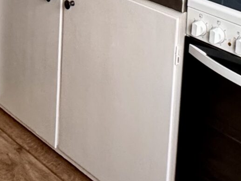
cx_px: 231
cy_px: -128
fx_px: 481
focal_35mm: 69
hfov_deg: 26.9
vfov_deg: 17.8
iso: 320
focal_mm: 2.22
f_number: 2.2
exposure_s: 1/85
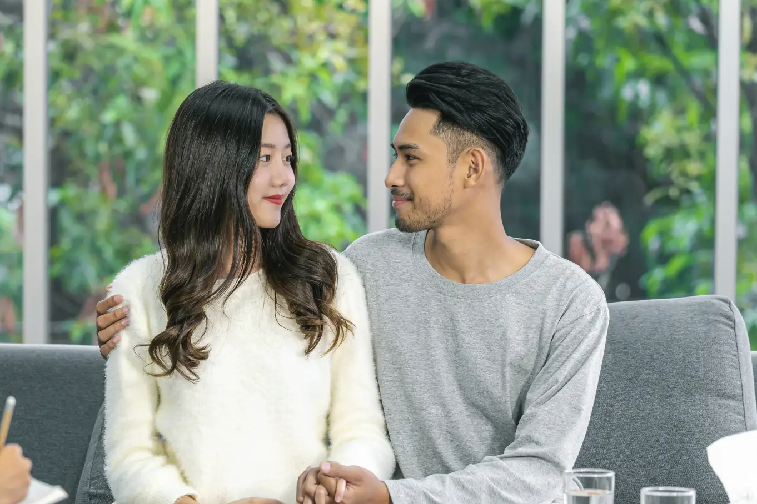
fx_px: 4121
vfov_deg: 7.0
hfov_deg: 10.5
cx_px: 250
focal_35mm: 196
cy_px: 296
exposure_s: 1/125
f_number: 4
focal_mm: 139
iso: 640
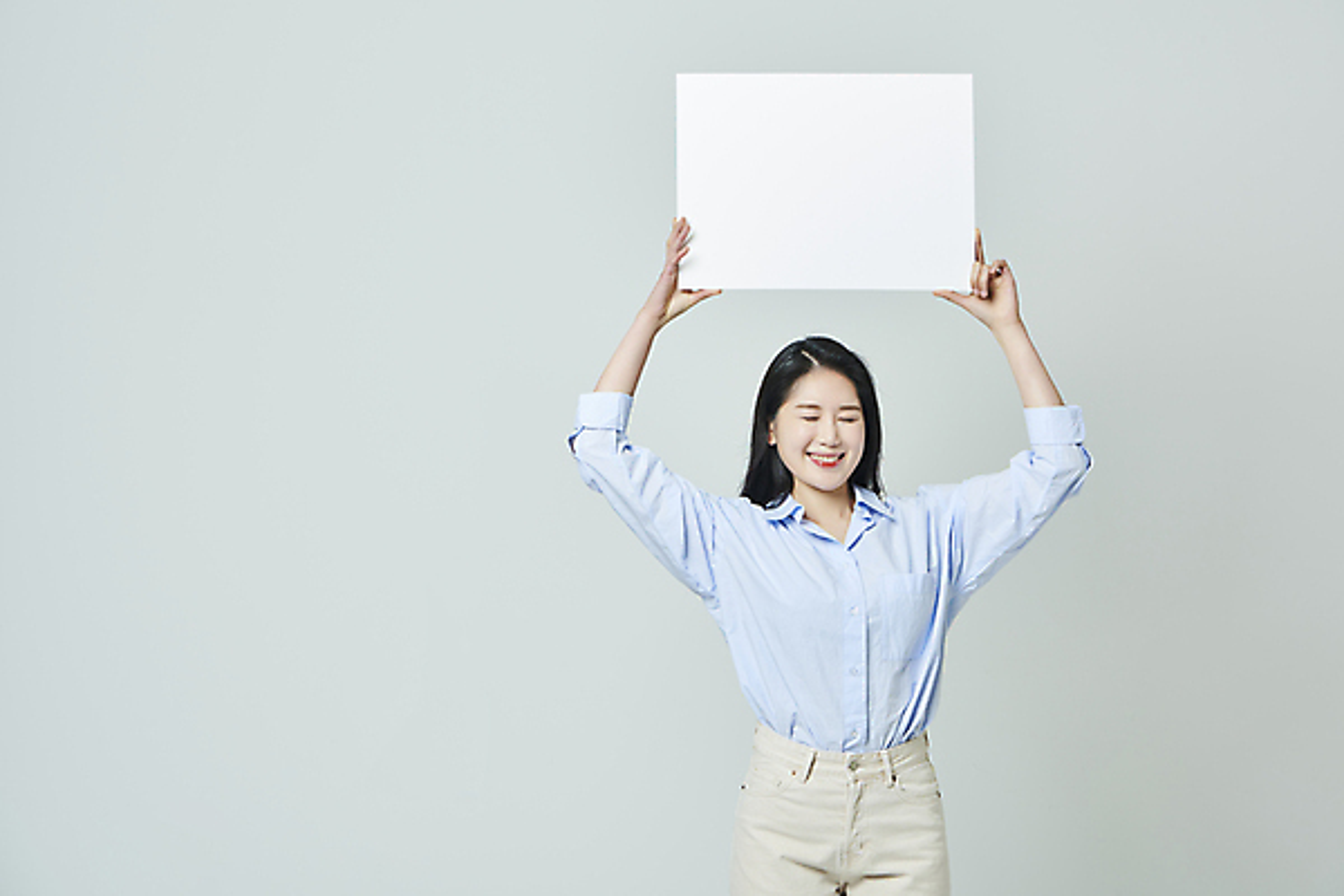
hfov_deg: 32.4
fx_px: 2314
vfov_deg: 21.9
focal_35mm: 62
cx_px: 672
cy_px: 448
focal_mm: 62
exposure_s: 1/125
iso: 100
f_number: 11
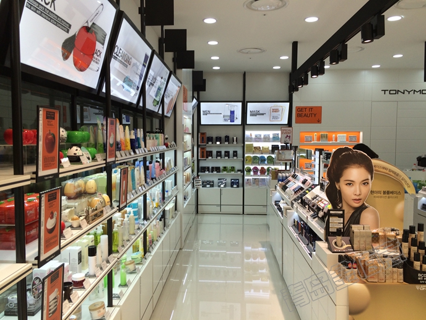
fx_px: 357
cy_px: 160
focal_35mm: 29
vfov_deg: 48.2
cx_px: 213
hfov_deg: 61.7
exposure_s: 1/175
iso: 32
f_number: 2.2
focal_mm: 4.15
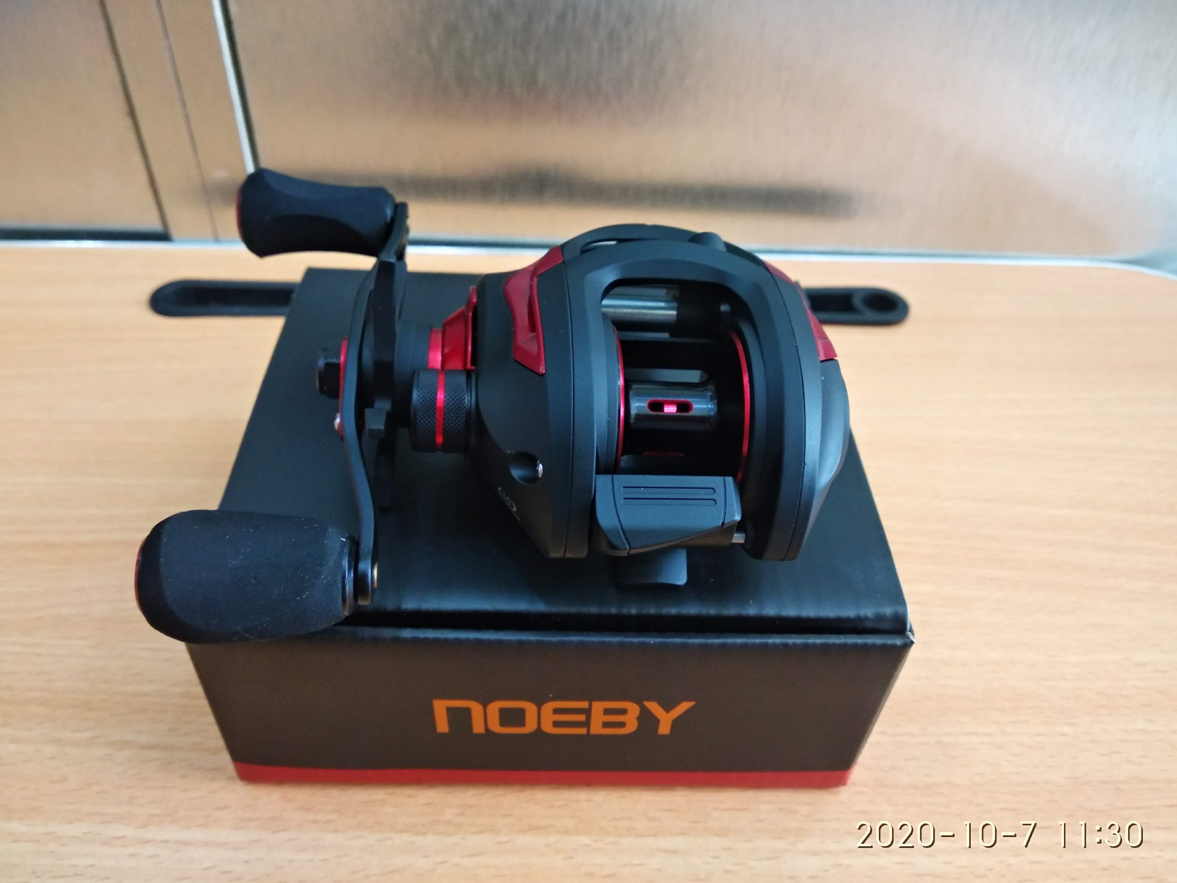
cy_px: 442
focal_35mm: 26
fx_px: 884
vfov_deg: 53.1
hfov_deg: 67.3
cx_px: 588
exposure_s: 1/25
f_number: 2.2
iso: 1250
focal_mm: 3.81
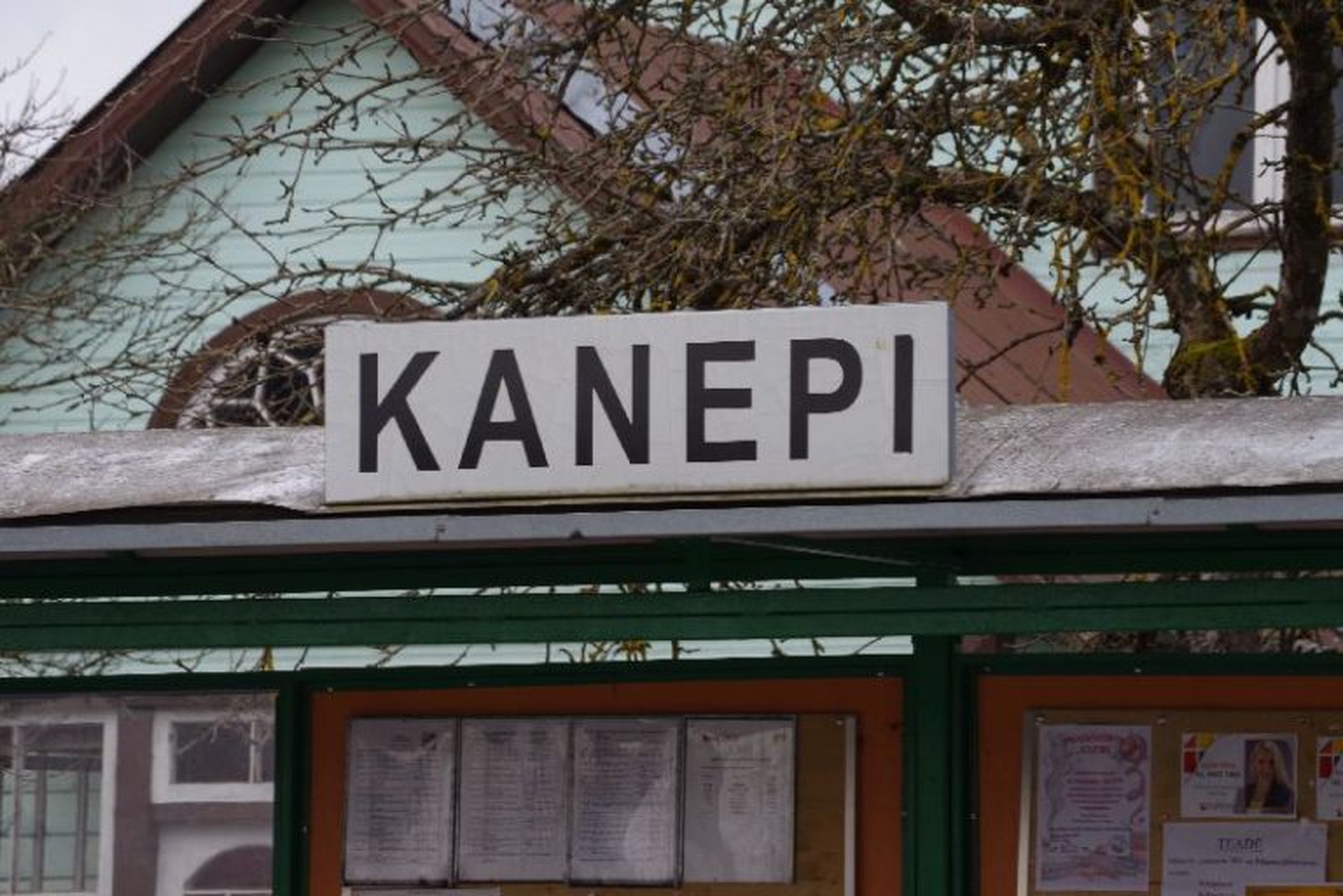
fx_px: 8393
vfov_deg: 6.1
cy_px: 448
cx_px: 672
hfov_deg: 9.1
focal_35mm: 225
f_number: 8
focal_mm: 150
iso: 400
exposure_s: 1/200
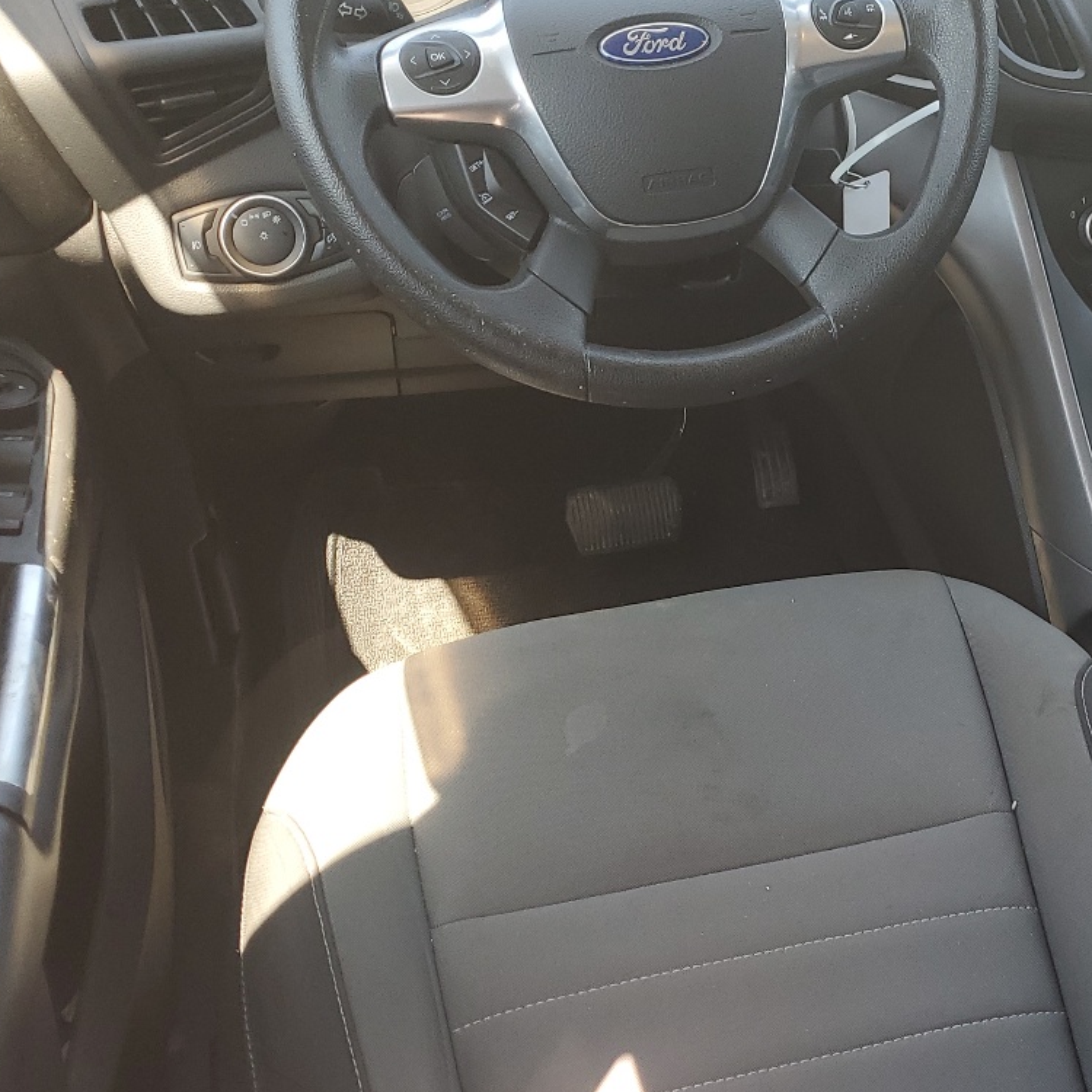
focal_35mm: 49
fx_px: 1749
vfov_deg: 34.7
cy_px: 495
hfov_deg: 32.4
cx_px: 1050
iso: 50
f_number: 1.5
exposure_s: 1/130
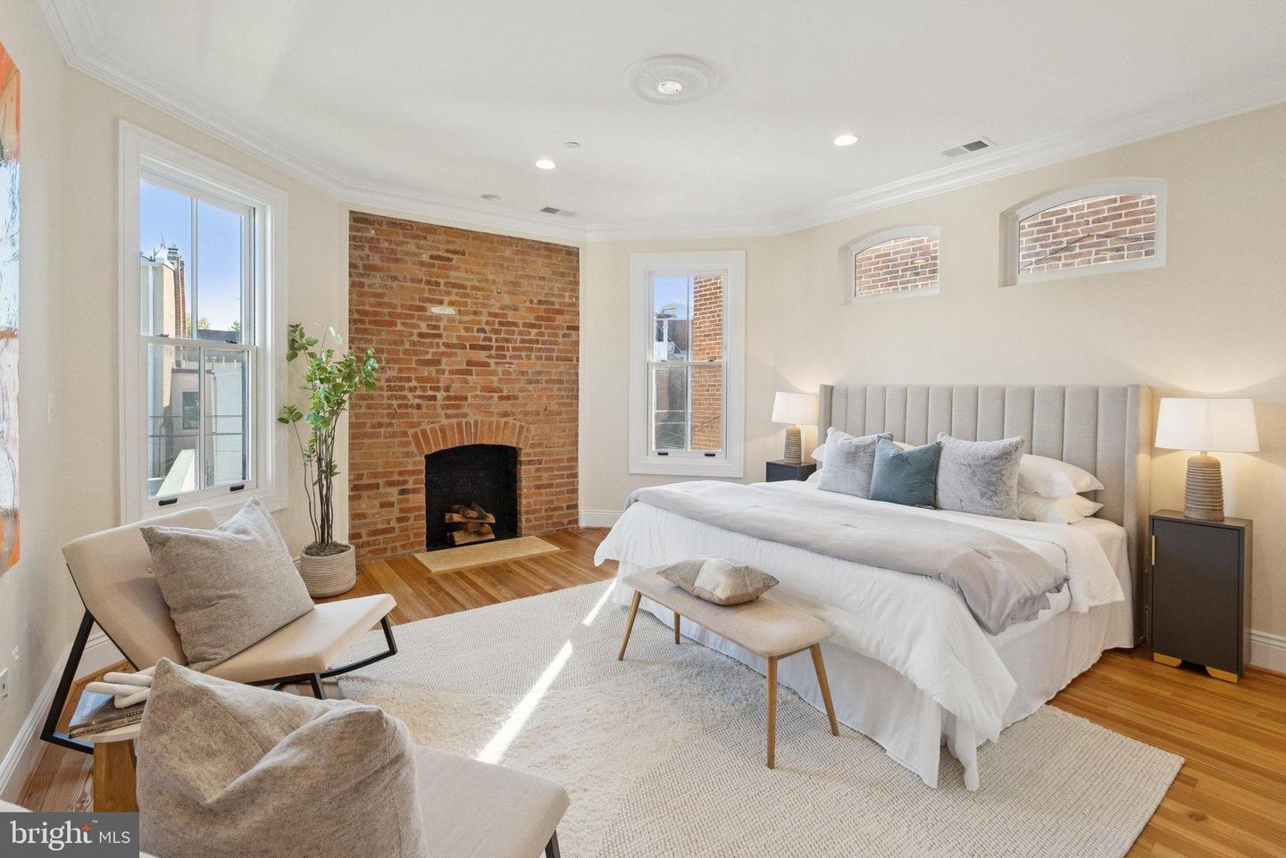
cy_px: 429
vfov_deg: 73.8
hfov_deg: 96.7
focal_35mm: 16
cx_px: 643
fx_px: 572
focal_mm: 16
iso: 2500
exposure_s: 1/160
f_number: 6.3
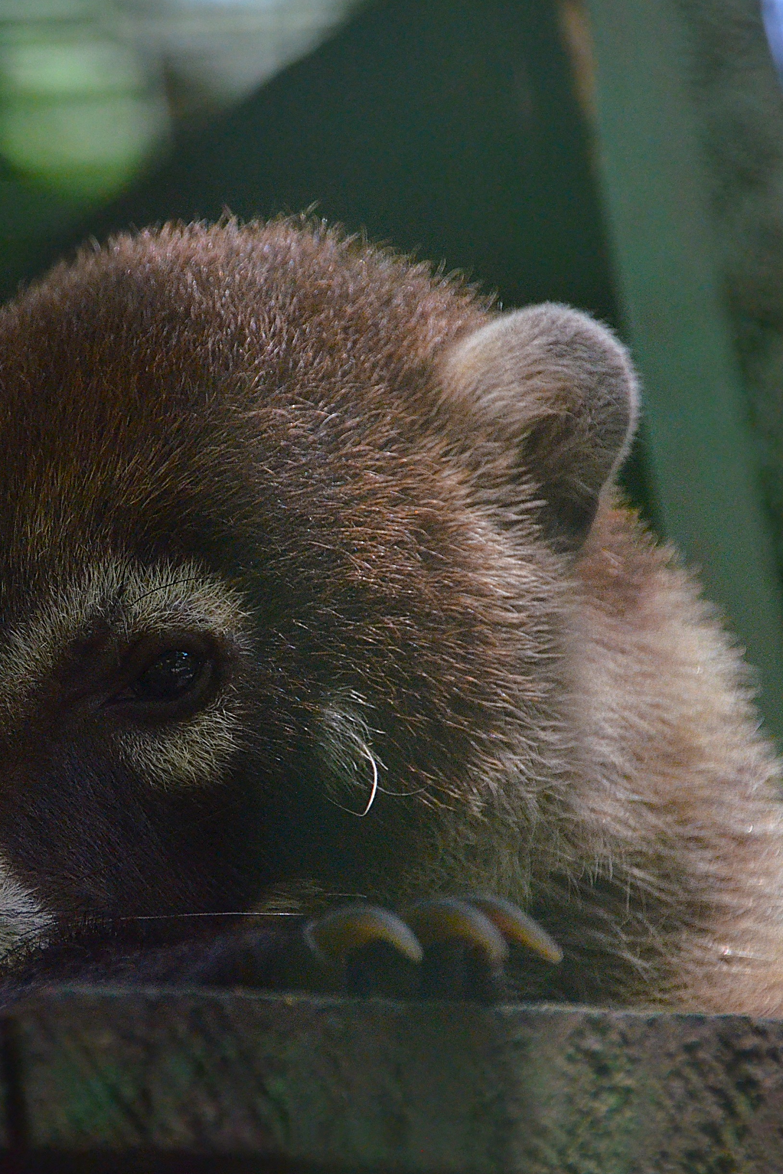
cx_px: 173
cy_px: 587
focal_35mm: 566
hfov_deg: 2.4
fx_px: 18467
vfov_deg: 3.6
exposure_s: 1/800
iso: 1600
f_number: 6.3
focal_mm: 250
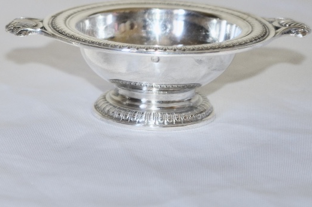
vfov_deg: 7.2
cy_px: 27
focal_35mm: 190
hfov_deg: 10.7
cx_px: -30
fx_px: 1644
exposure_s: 1/30
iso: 200
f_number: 5.6
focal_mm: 55
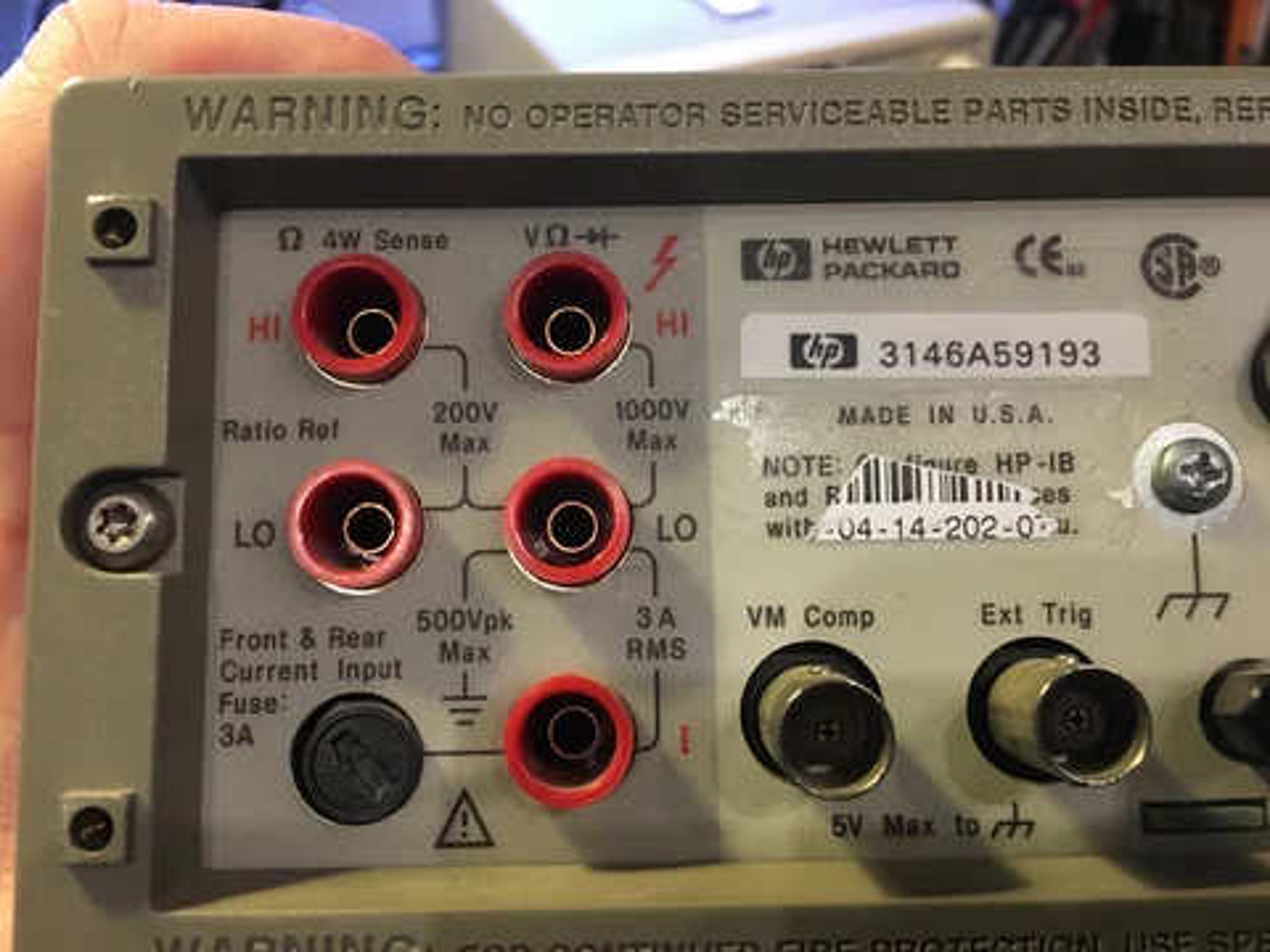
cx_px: 635
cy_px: 476
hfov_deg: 61.7
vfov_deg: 48.2
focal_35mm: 29
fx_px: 1064
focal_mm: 4.15
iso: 200
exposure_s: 1/17
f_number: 2.2
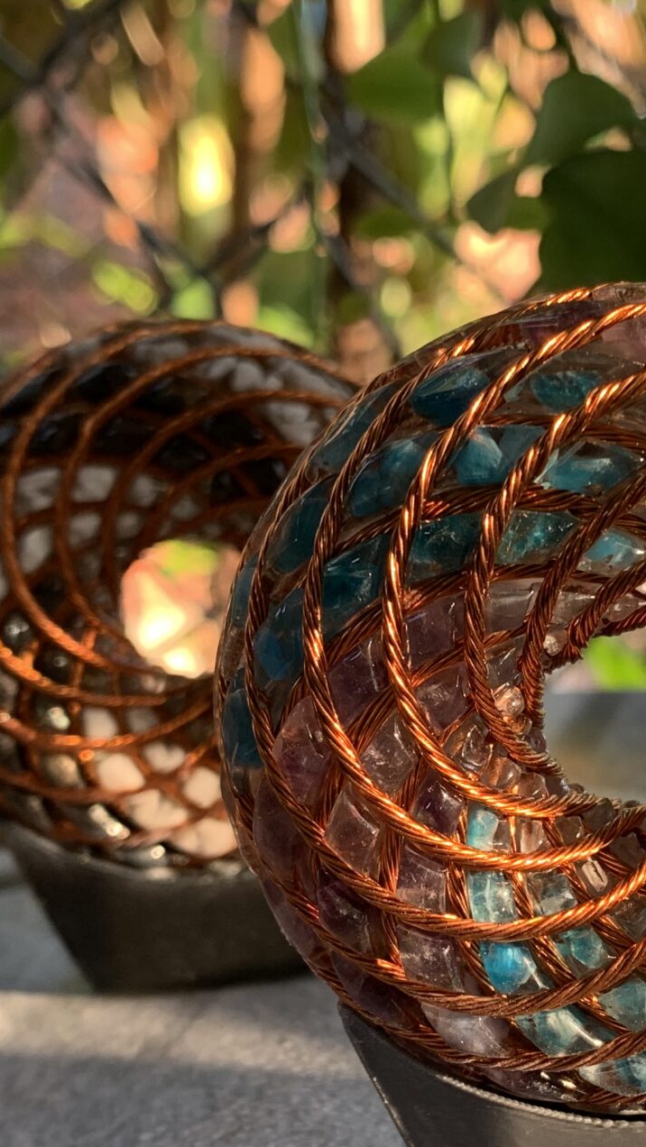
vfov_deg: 36.4
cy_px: 705
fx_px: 1735
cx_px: 549
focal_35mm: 57
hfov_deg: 20.8
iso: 80
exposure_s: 1/121
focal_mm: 4.25
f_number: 1.8
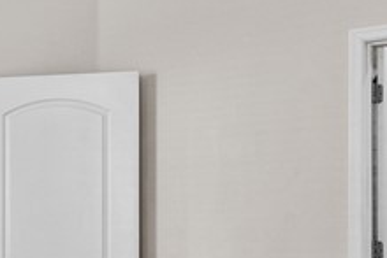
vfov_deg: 18.0
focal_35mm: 74
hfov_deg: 24.7
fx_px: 801
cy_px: 232
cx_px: -70
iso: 1250
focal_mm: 15.1
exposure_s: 1/8
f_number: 9
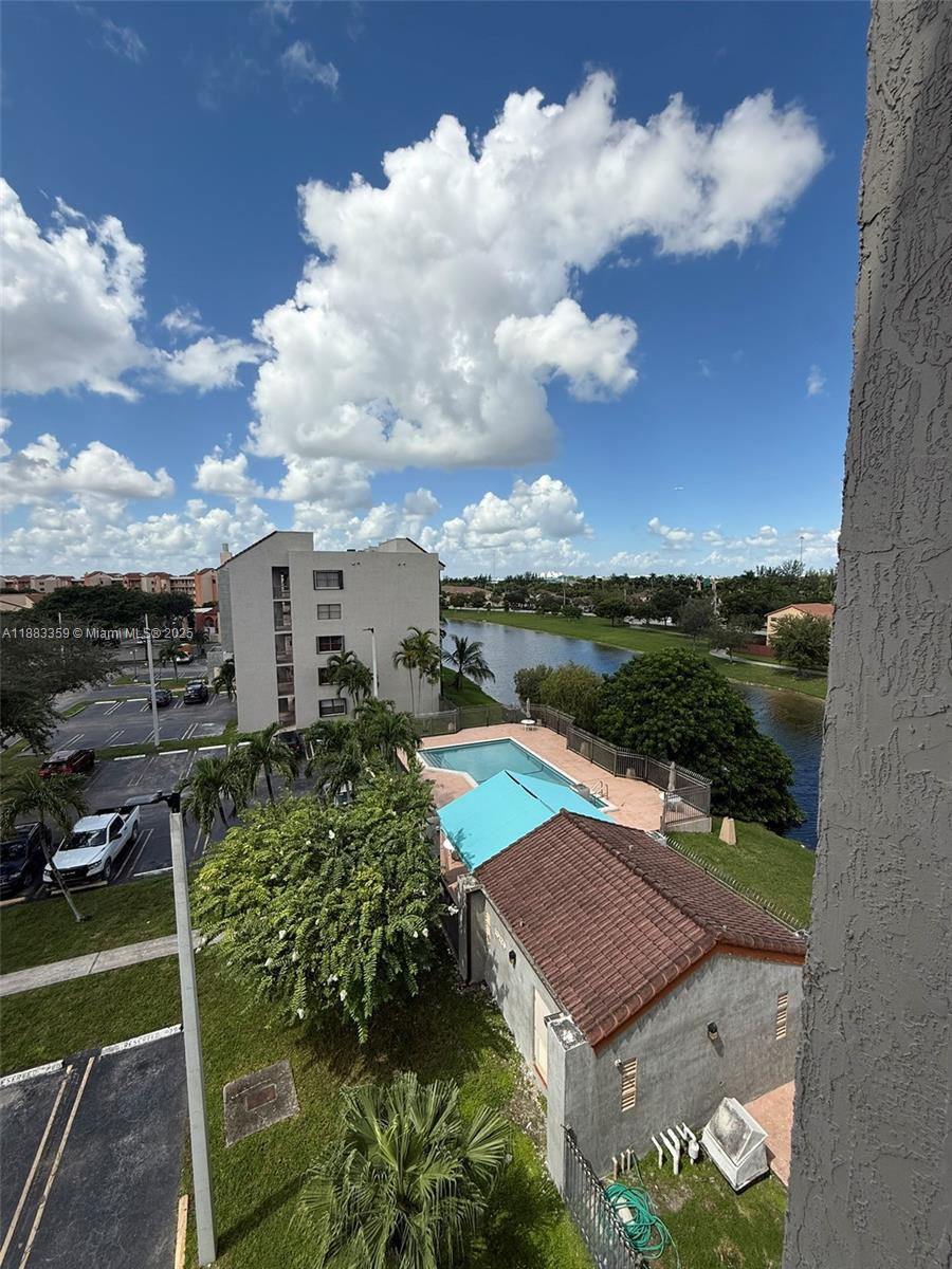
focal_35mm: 14
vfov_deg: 102.1
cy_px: 634
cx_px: 476
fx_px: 513
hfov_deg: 85.7
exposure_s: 1/2717
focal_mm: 2.22
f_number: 2.2
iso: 50
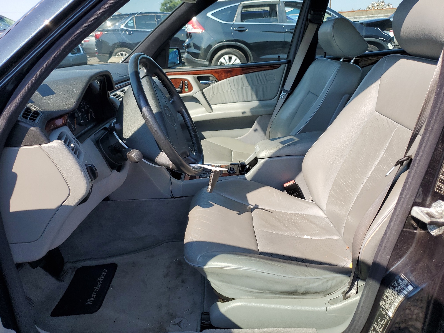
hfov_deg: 67.3
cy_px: 166
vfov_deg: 53.1
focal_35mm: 26
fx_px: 333
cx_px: 222
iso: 50
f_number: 1.5
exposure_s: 1/1250
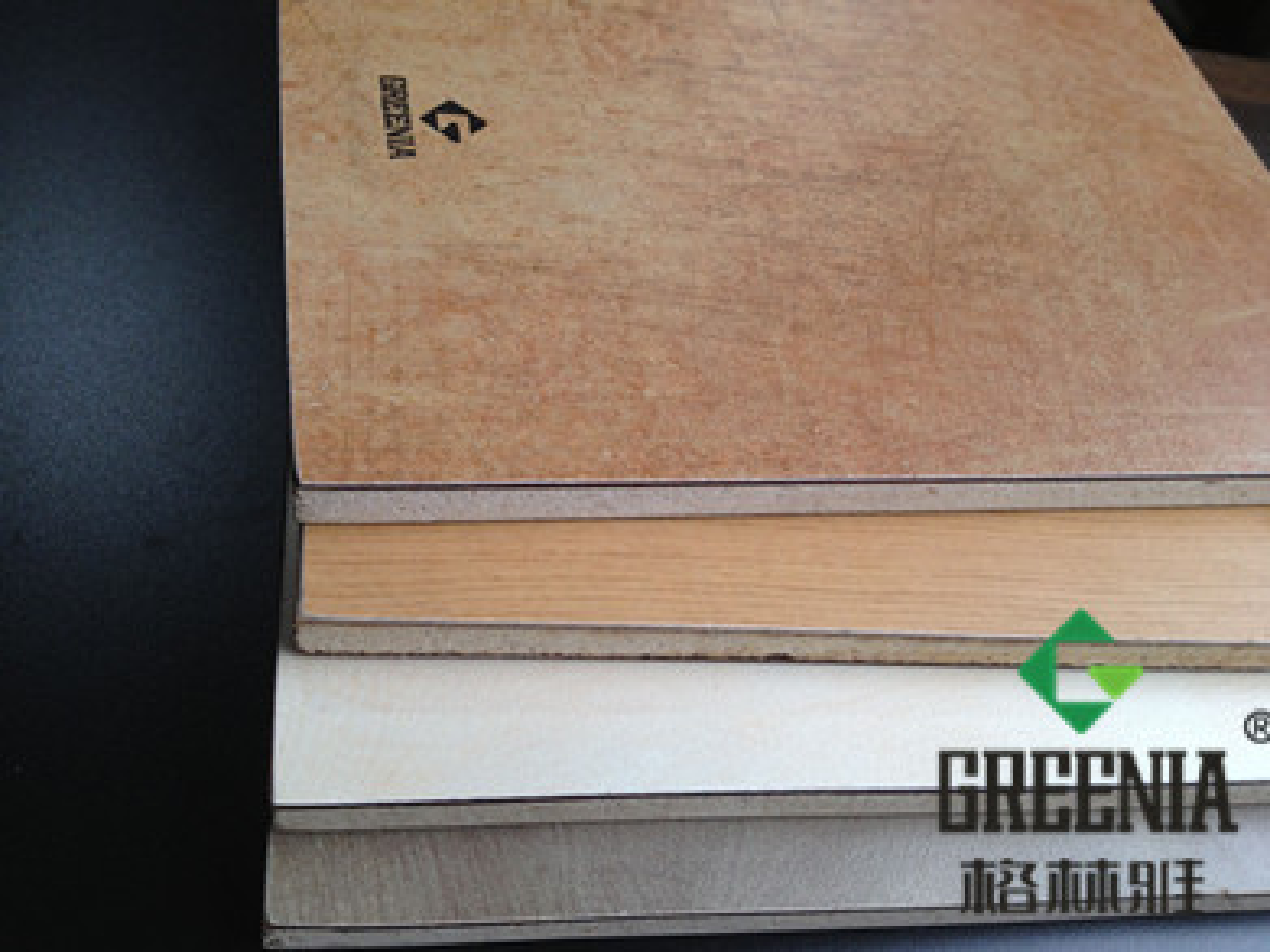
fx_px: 1284
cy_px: 476
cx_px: 635
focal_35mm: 35
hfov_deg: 52.6
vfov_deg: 40.7
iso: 64
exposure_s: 1/30
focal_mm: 4.28
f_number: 2.4
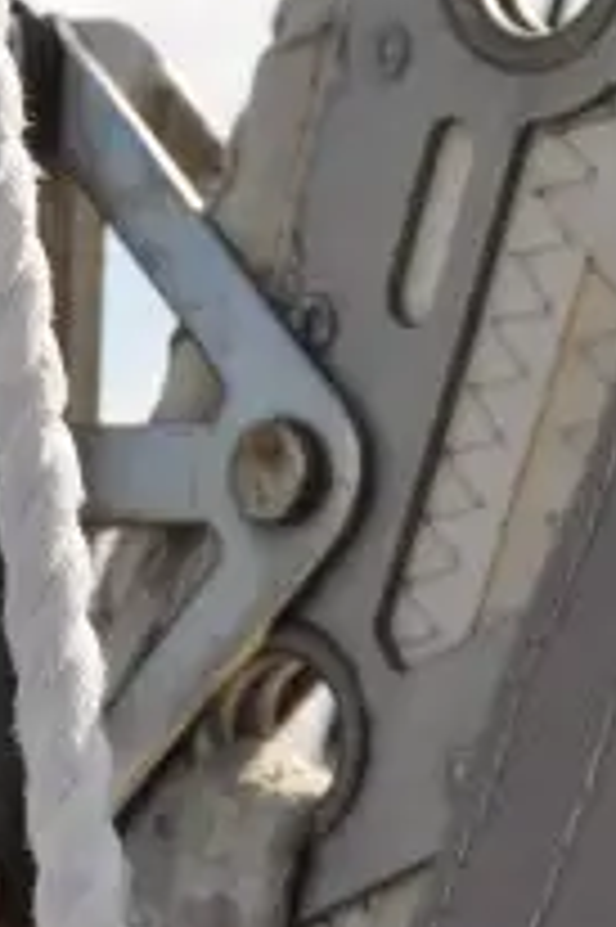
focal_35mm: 196
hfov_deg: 6.9
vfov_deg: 10.4
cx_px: -119
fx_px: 5039
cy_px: 832
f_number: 13
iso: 200
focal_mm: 42
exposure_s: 1/200
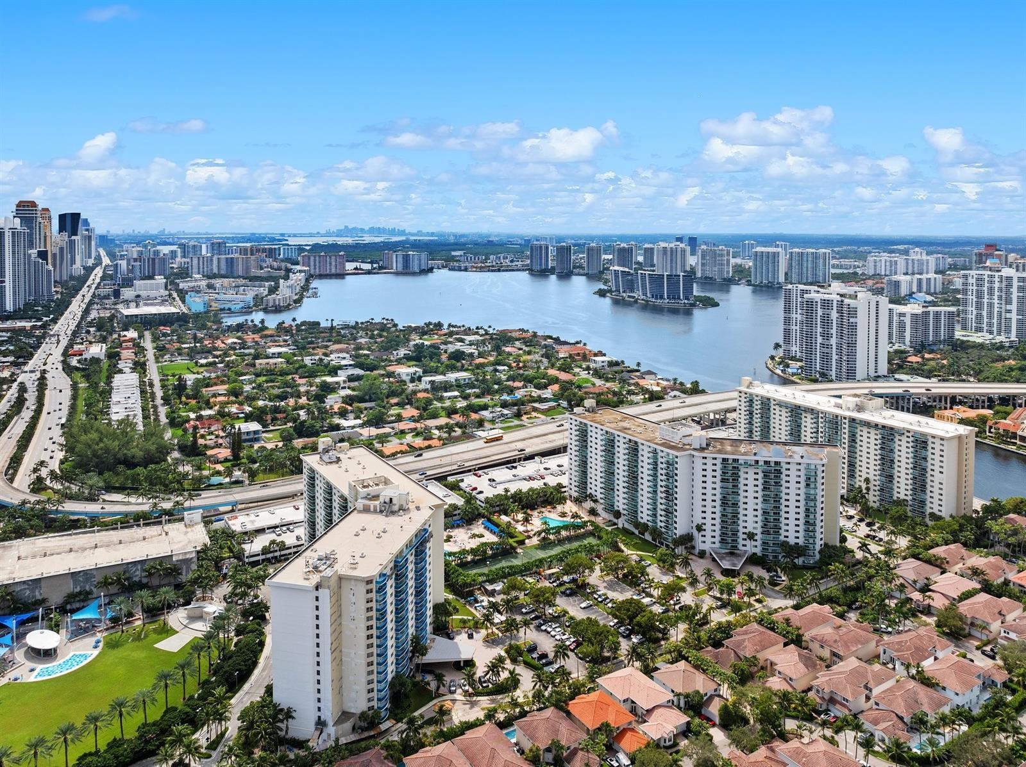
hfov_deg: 71.6
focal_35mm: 24
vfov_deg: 56.7
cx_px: 513
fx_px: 711
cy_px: 384
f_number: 2.8
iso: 130
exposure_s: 1/2500
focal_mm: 12.29
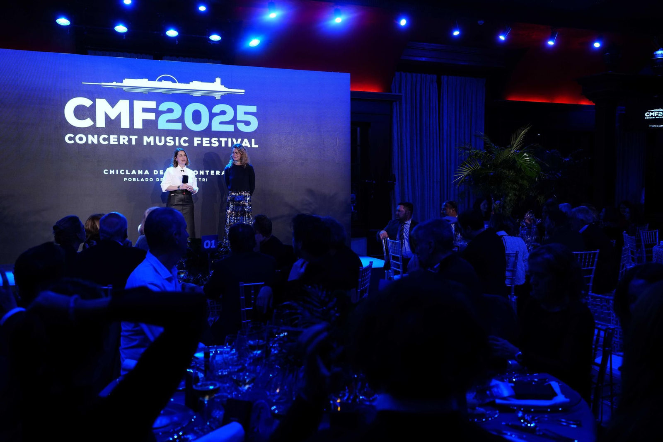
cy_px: 221
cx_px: 332
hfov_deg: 54.4
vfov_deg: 37.8
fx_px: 644
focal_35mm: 35
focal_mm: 35
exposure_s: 1/80
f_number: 3.5
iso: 800
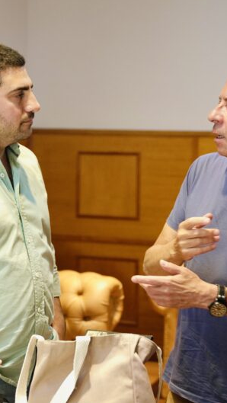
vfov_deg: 26.4
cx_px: 83
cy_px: 204
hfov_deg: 15.0
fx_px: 859
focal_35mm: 80
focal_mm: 47.2
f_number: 2.8
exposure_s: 1/125
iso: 1600
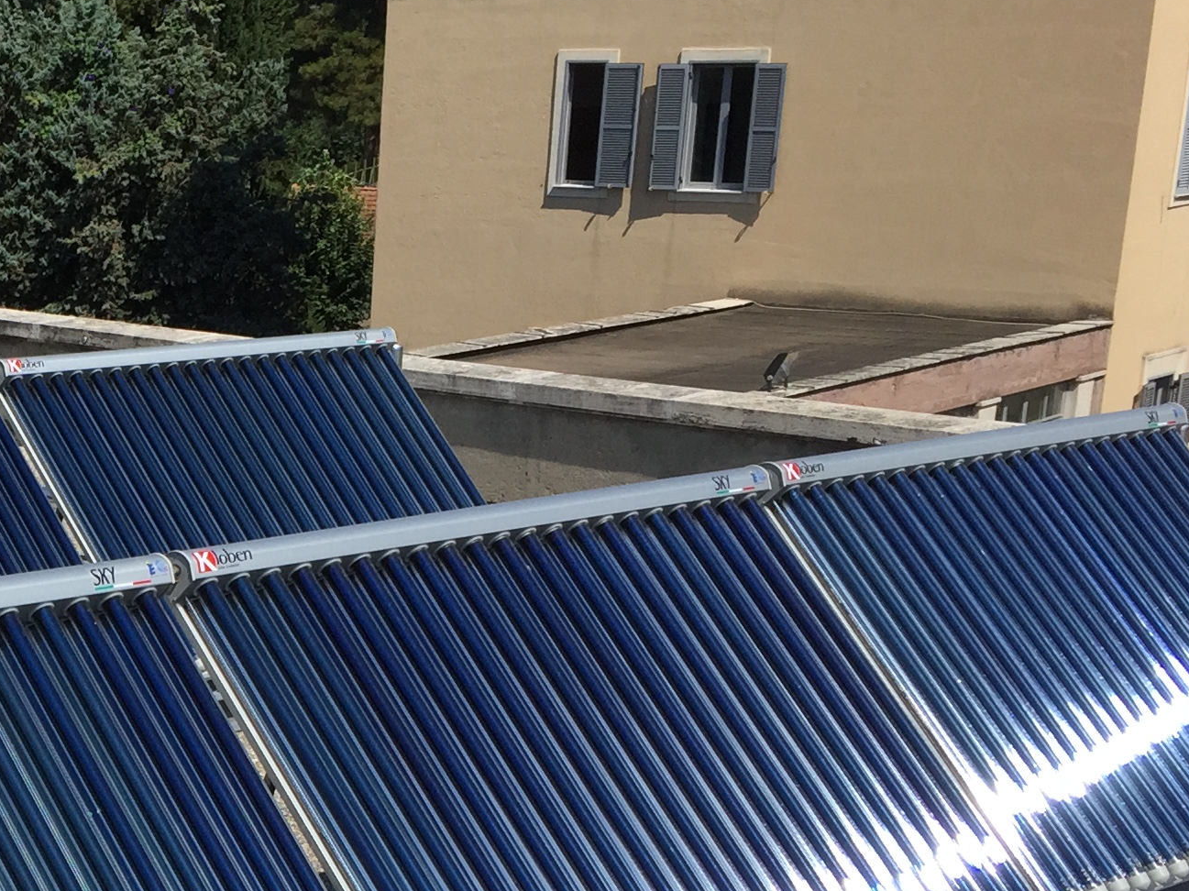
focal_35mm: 73
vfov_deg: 19.6
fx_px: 2507
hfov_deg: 25.0
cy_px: 888
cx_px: -79
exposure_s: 1/2825
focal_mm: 4.15
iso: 32
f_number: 2.2
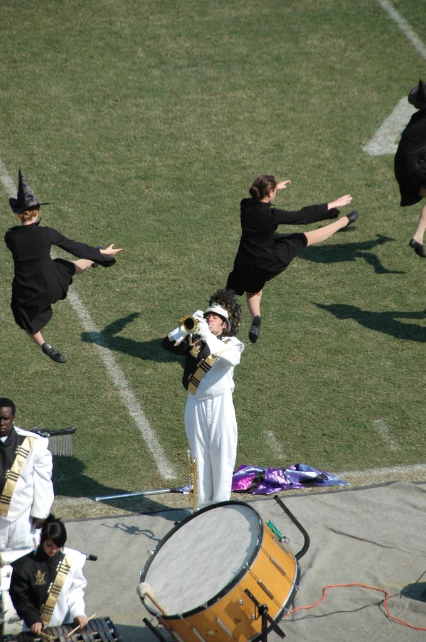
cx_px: 213
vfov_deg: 6.9
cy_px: 321
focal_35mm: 300
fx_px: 5339
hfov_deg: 4.6
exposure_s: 1/640
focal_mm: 200
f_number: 6.3
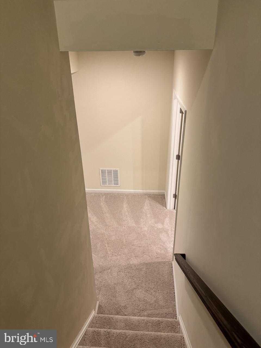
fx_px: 241
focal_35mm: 24
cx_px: 130
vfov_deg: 71.6
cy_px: 174
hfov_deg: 56.8
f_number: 1.78
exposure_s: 1/60
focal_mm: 6.86
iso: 320
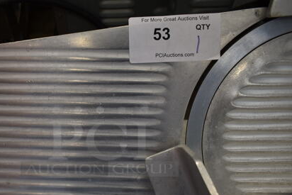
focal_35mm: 40
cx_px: 100
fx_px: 325
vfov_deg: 33.0
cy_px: 139
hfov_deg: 47.7
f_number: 3.5
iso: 160
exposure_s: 1/30
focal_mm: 18
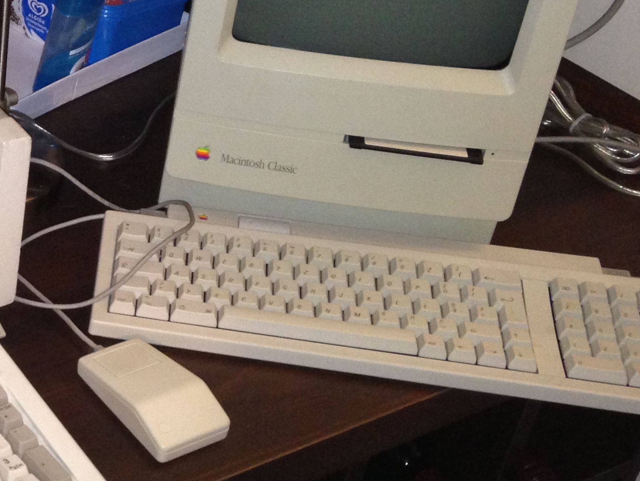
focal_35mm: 84
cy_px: 261
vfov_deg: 17.6
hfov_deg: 21.6
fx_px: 1553
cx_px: -124
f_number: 2.4
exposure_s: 1/17
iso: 200
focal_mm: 4.13
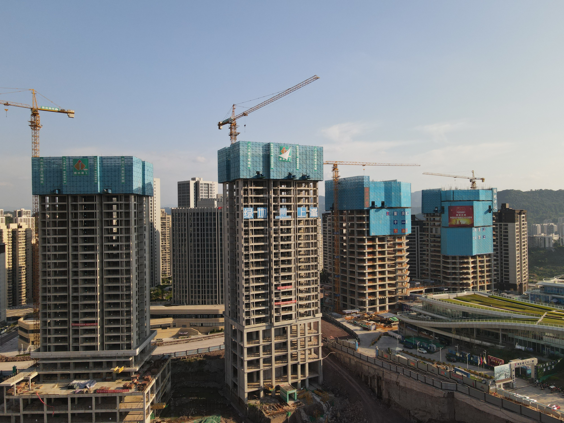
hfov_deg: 71.6
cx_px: 282
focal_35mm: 24
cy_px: 212
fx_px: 391
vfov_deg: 56.8
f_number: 2.8
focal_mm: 4.5
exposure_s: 1/15
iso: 140
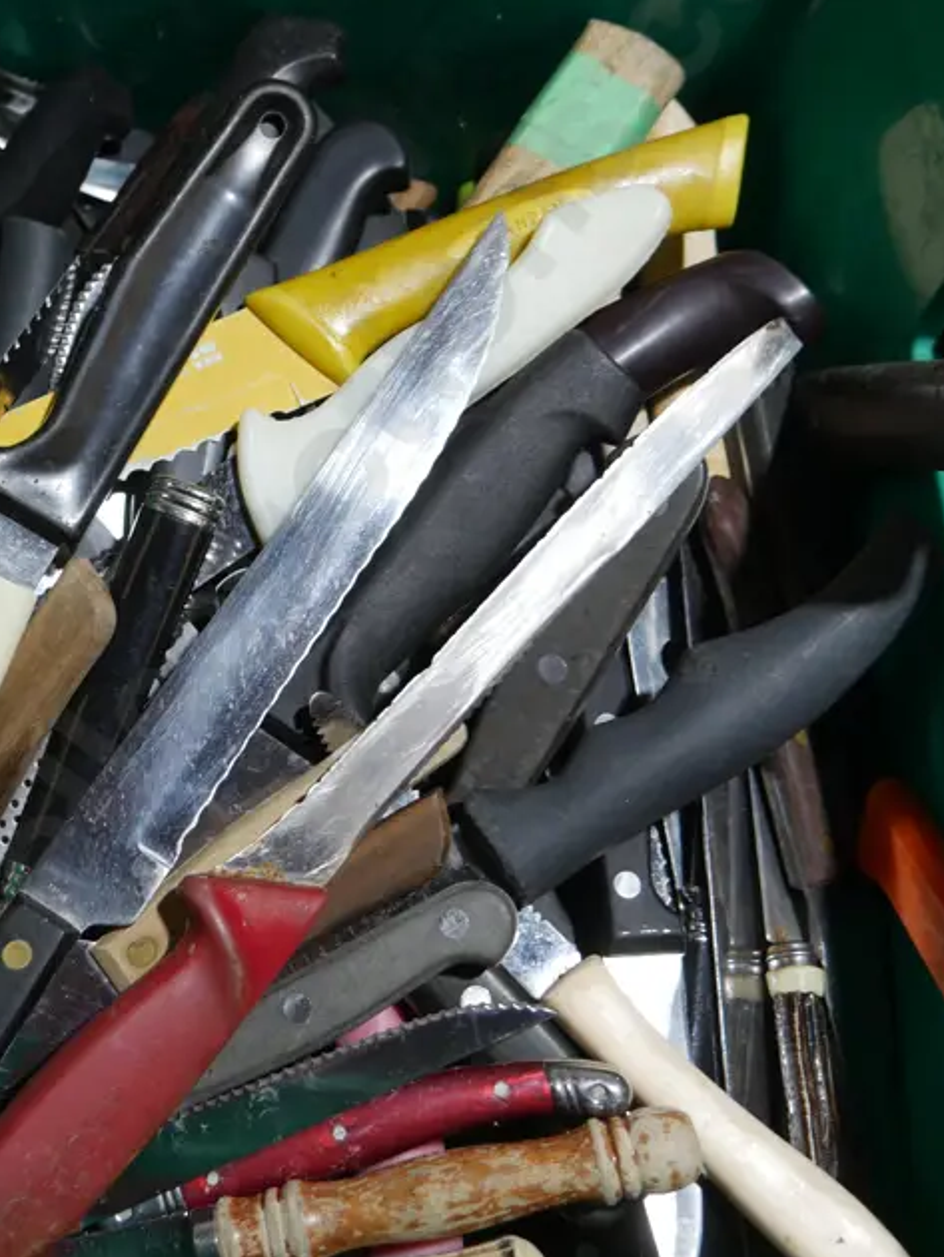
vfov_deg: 36.7
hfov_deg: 27.8
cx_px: 288
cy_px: 543
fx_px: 1889
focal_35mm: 52
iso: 200
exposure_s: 1/80
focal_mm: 16
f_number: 3.6
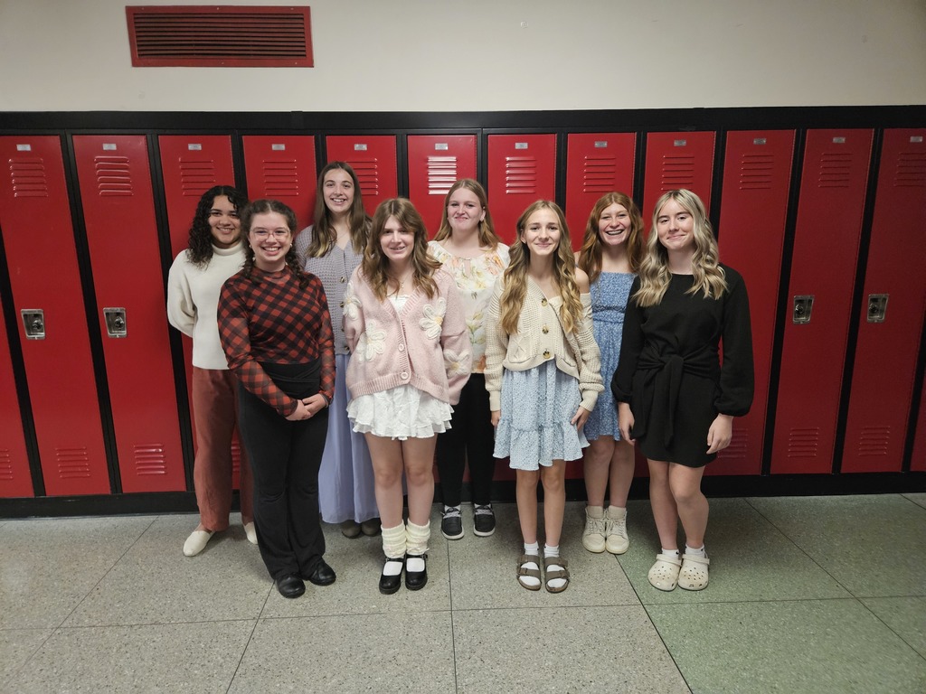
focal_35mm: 23
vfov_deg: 58.9
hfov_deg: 73.9
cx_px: 463
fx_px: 615
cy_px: 347
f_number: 1.8
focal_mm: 5.4
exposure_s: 1/120
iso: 1000
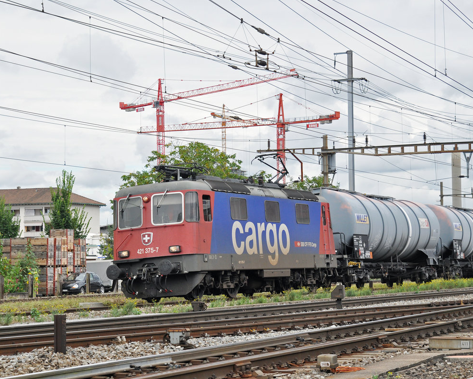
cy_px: 190
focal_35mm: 99
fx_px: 1386
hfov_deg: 19.4
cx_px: 235
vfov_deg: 15.5
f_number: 5.6
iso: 400
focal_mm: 58
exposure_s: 1/1000
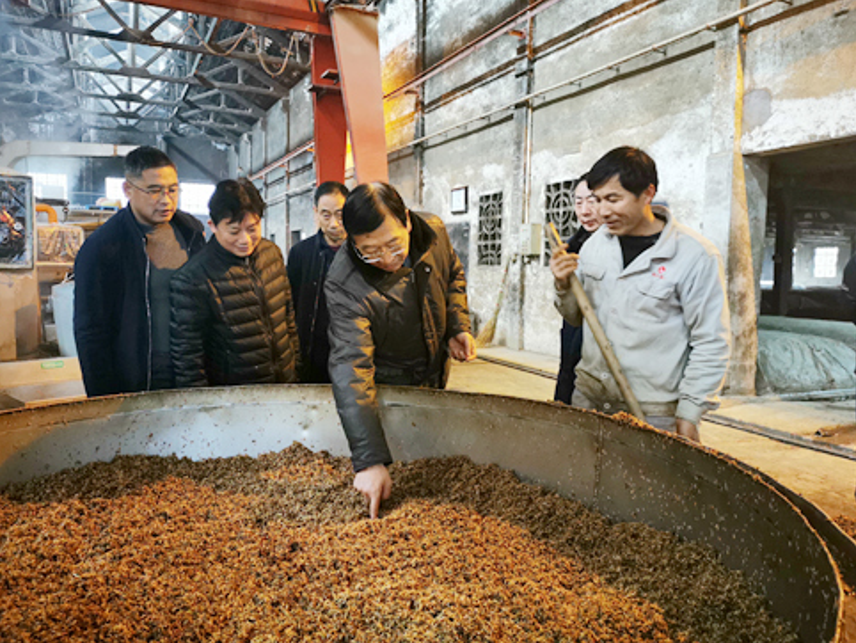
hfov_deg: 63.4
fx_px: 693
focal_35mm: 28
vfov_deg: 49.8
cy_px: 314
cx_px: 433
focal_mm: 5.58
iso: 500
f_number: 1.8
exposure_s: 1/33.3
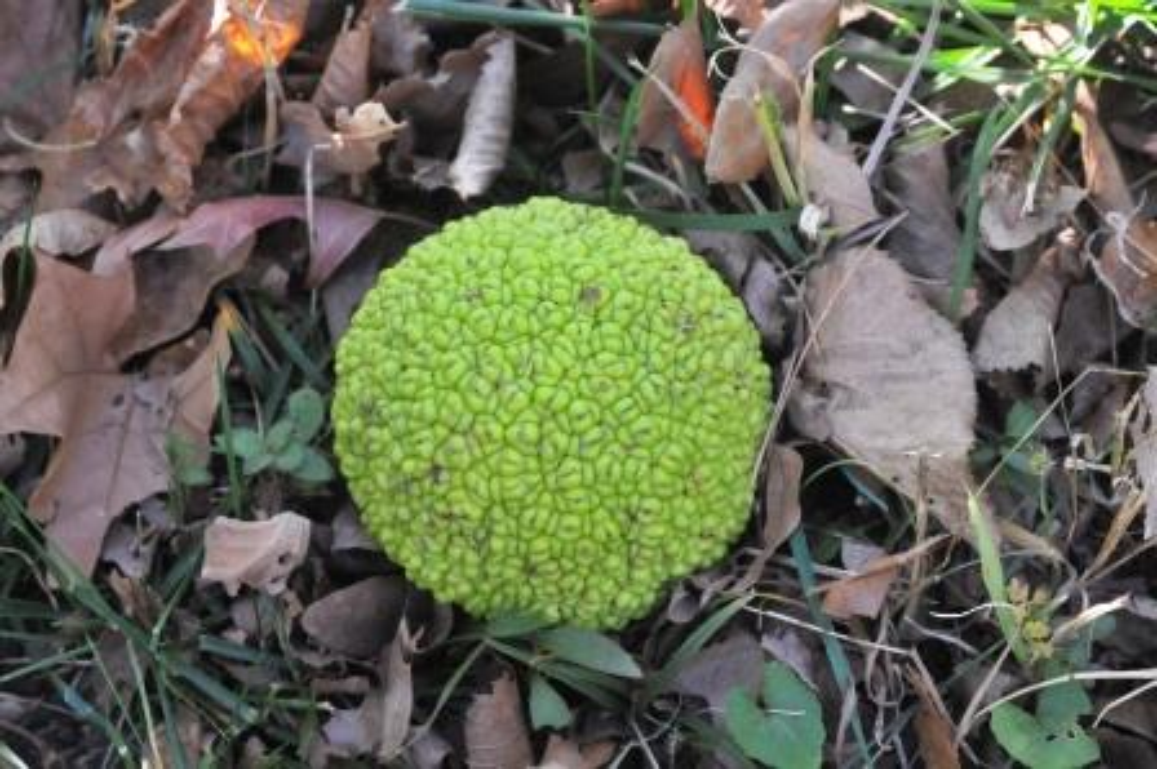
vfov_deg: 13.8
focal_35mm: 99
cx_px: 578
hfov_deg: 20.6
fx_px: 3179
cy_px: 384
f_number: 8
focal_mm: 66
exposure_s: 1/250
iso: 1250
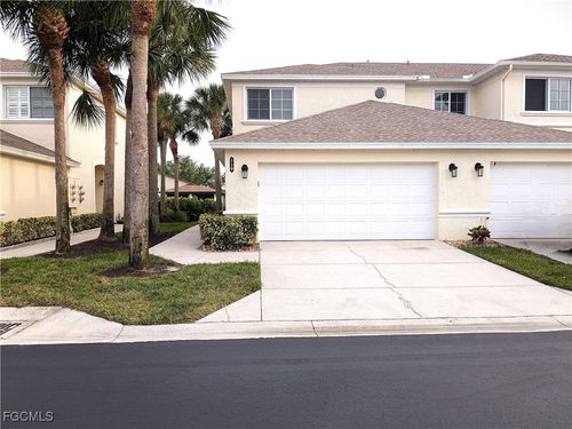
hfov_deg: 65.3
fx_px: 446
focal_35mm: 27
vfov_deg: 51.4
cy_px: 214
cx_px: 286
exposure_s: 1/1560
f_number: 1.73
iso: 77
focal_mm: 4.38
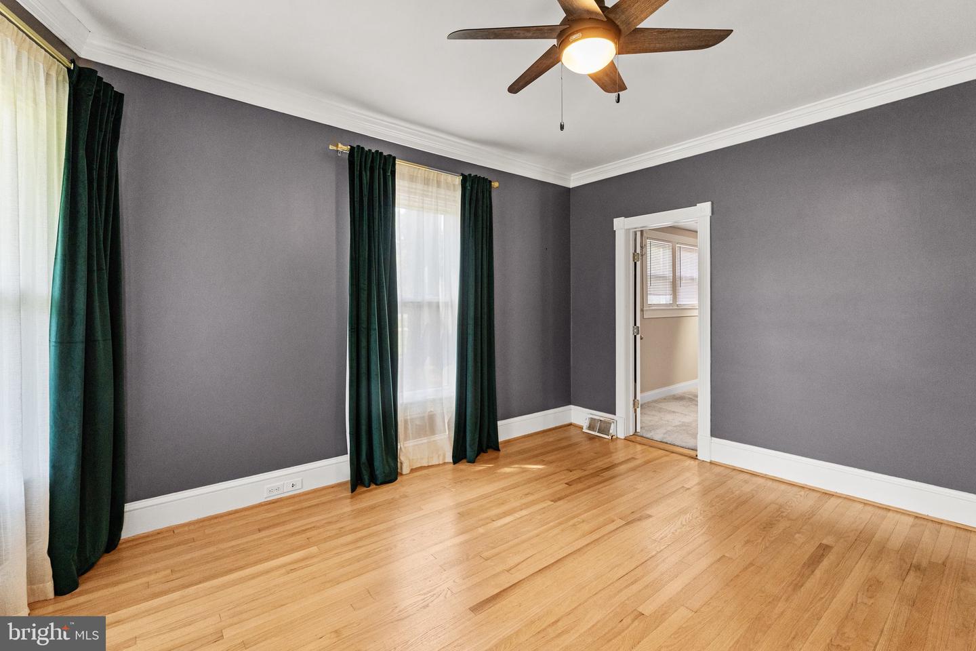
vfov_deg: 74.8
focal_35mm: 16
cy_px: 326
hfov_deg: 97.8
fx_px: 426
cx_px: 488
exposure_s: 1/30
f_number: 8
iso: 1000
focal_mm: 15.7
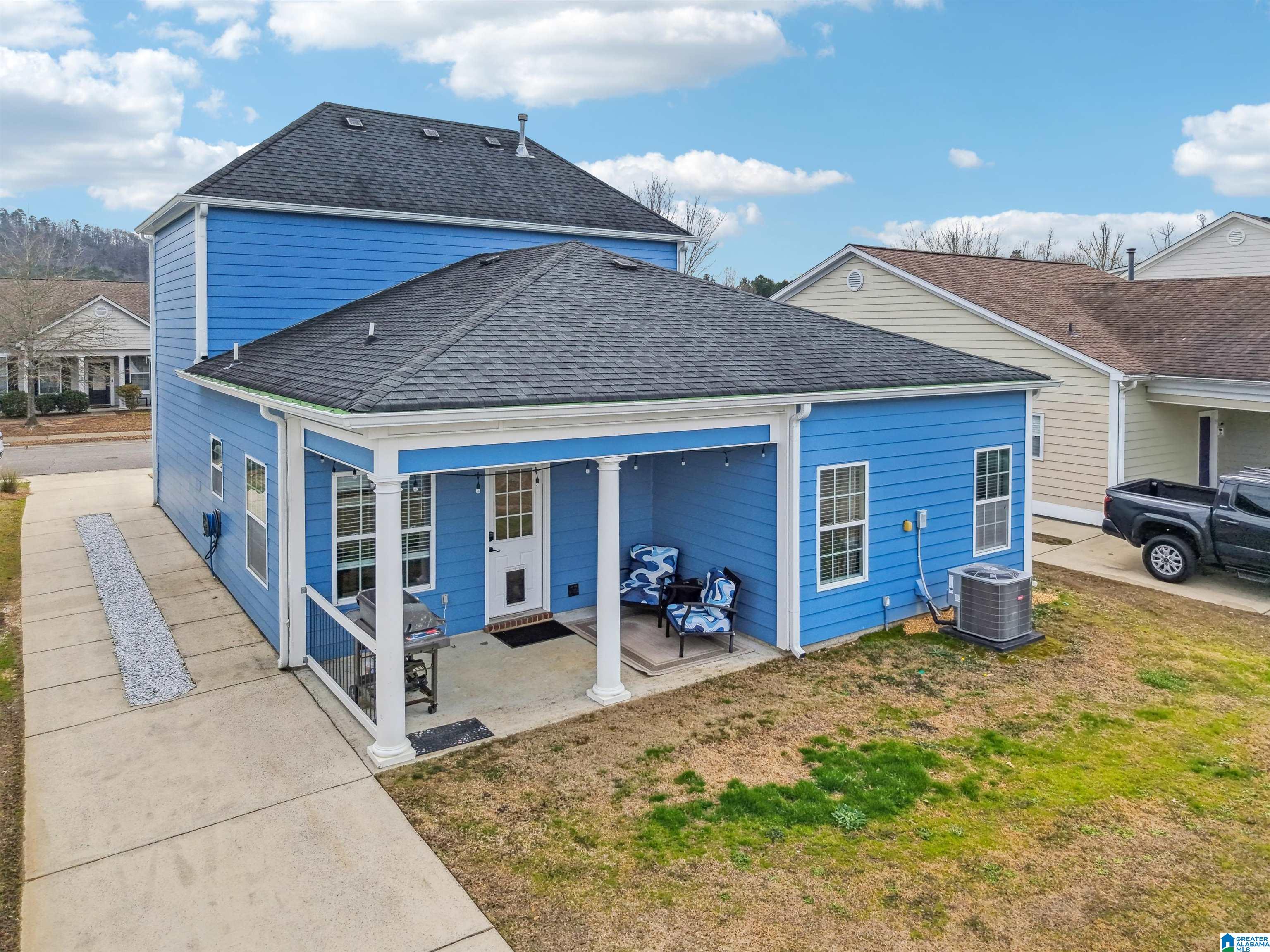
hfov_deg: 71.6
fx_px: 881
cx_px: 635
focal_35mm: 24
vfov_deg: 56.8
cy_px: 476
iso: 310
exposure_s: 1/4000
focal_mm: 8.7
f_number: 1.8
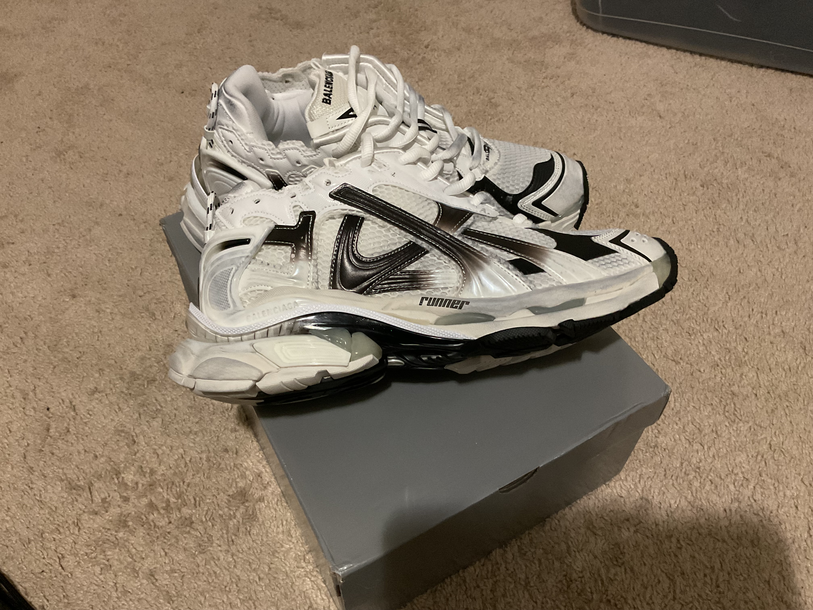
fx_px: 681
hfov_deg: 61.7
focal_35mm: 29
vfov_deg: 48.2
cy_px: 305
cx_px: 406
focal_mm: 3
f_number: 1.8
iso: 400
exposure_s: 1/30
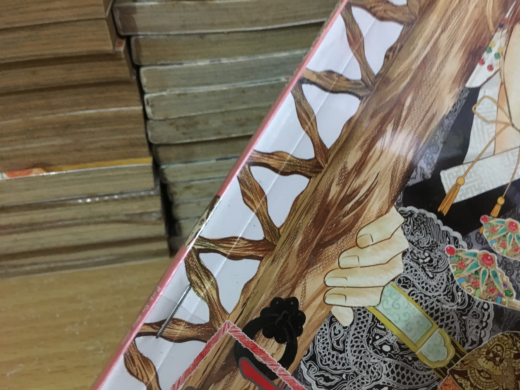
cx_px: 260
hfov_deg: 61.7
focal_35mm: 29
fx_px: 436
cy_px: 195
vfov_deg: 48.2
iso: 400
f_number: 2.2
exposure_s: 1/17
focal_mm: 4.15
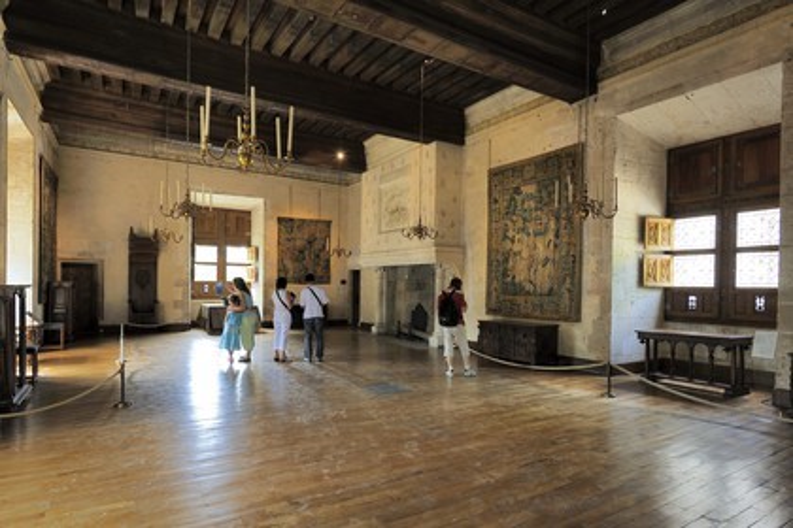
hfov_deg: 86.9
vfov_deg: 64.6
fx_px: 418
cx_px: 396
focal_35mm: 19
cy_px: 264
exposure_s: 1/3.33
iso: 200
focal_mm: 19
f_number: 7.1
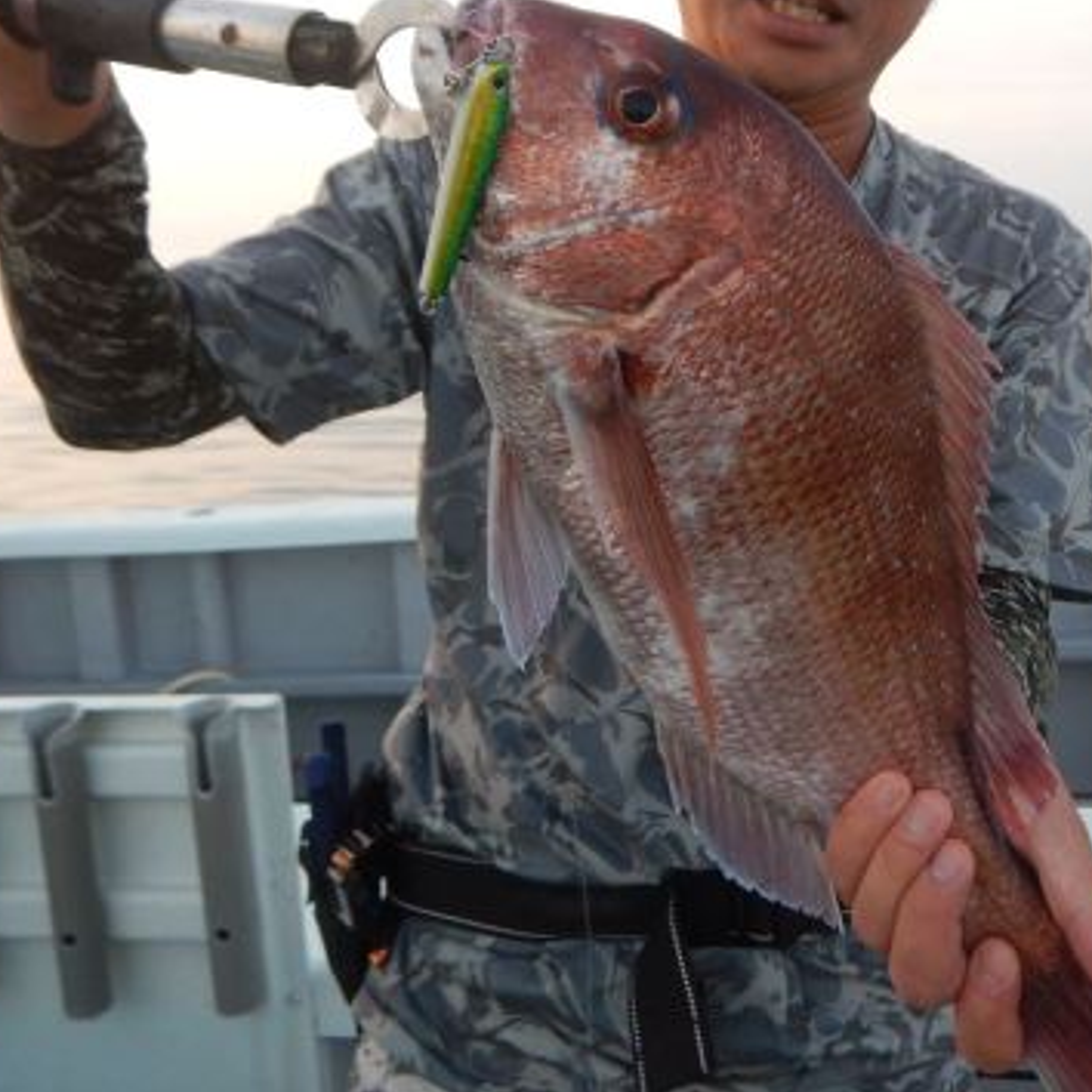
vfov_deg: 45.7
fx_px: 1285
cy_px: 410
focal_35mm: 36
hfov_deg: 45.7
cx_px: 682
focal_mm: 4.3
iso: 125
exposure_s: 1/160
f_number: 2.8
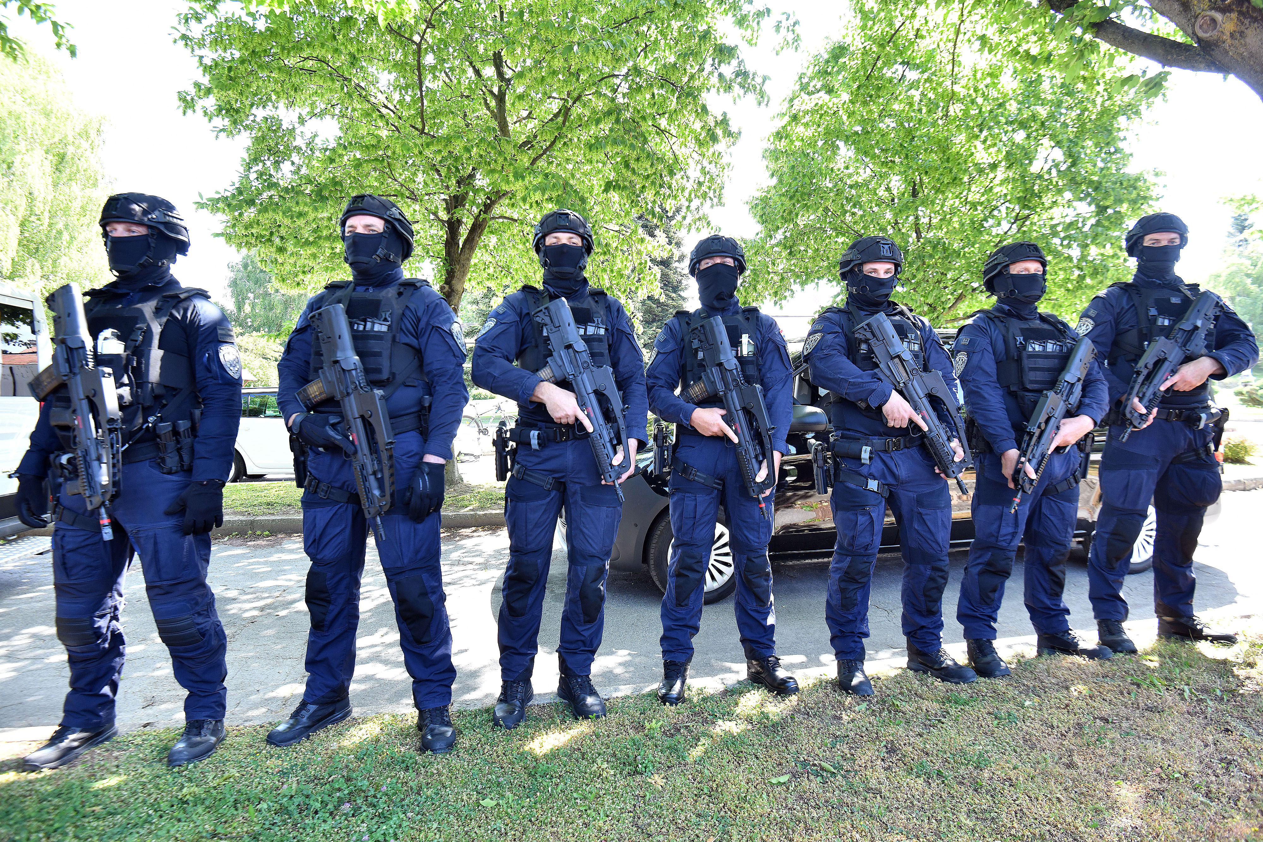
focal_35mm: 16
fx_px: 561
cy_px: 421
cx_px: 632
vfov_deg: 73.7
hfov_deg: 96.7
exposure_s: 1/200
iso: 800
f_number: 5
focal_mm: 16
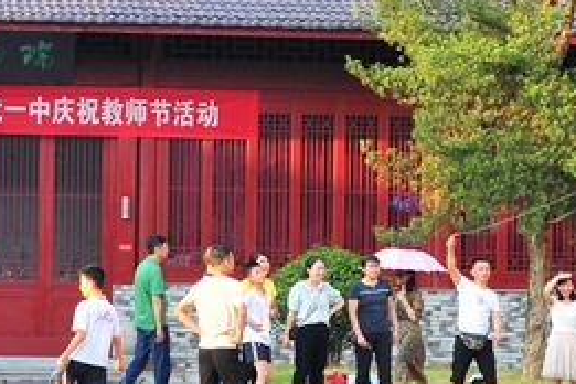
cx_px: -29
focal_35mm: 141
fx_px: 2256
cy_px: 170
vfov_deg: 9.7
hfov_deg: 14.3
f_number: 5.6
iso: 200
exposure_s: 1/125
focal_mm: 24
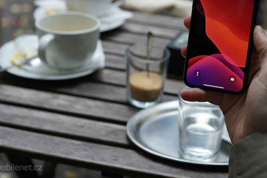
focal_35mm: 79
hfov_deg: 25.6
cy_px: 52
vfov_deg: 17.2
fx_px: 586
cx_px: 163
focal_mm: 55
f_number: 4.5
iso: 500
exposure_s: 1/200
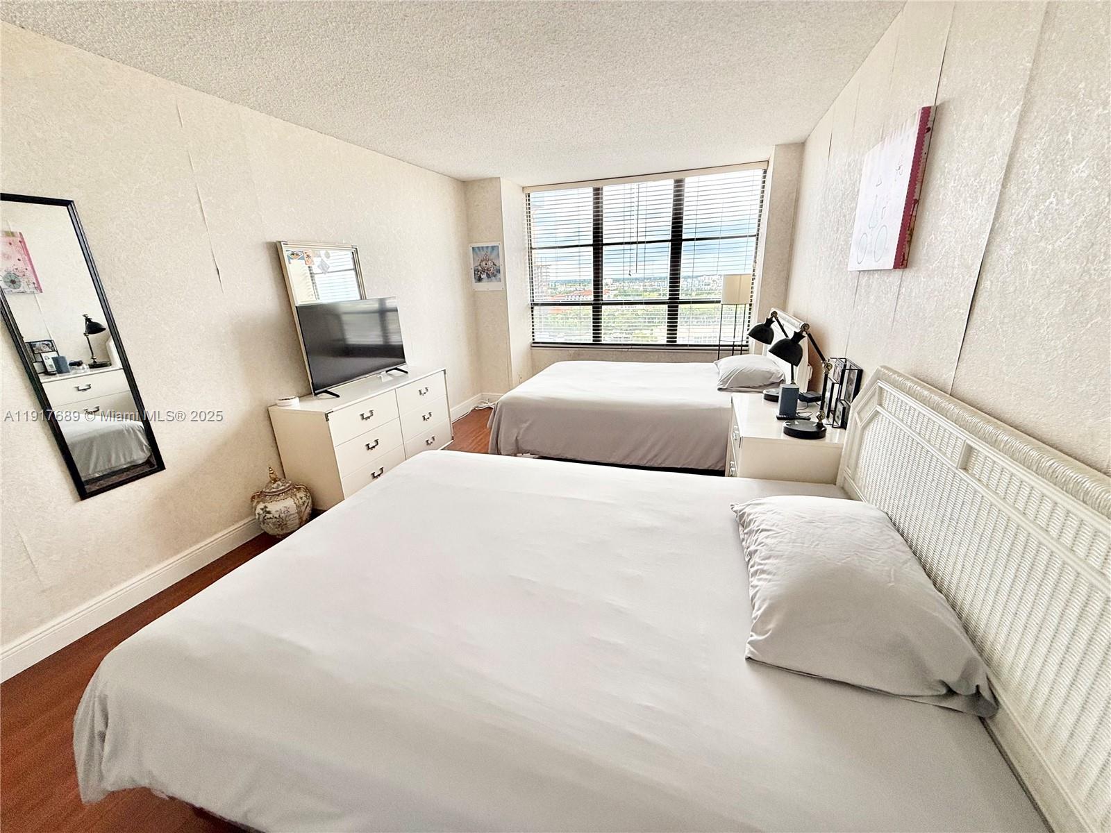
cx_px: 556
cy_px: 416
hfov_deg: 102.1
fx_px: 449
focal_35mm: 14
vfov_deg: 85.7
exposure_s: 1/120
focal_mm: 2.22
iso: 64
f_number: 2.2
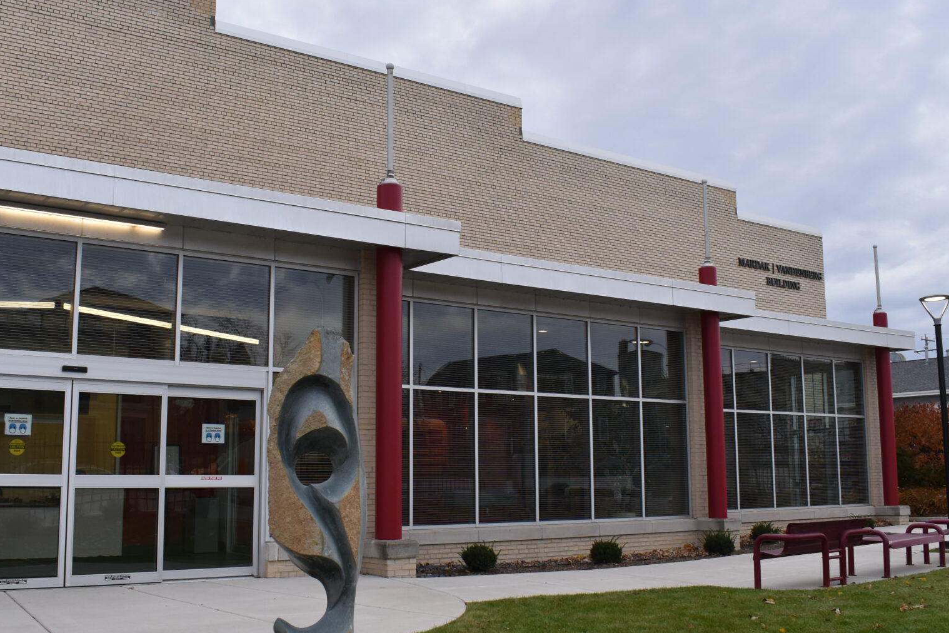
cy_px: 312
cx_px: 426
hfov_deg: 50.6
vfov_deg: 35.1
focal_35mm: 38
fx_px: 1002
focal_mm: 18
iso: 400
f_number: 8
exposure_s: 1/250
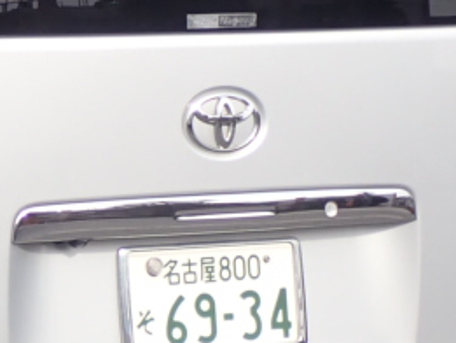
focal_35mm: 245
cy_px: 163
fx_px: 3229
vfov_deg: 6.1
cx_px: -180
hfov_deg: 8.0
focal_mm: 9.01
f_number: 4.5
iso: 100
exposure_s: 1/320
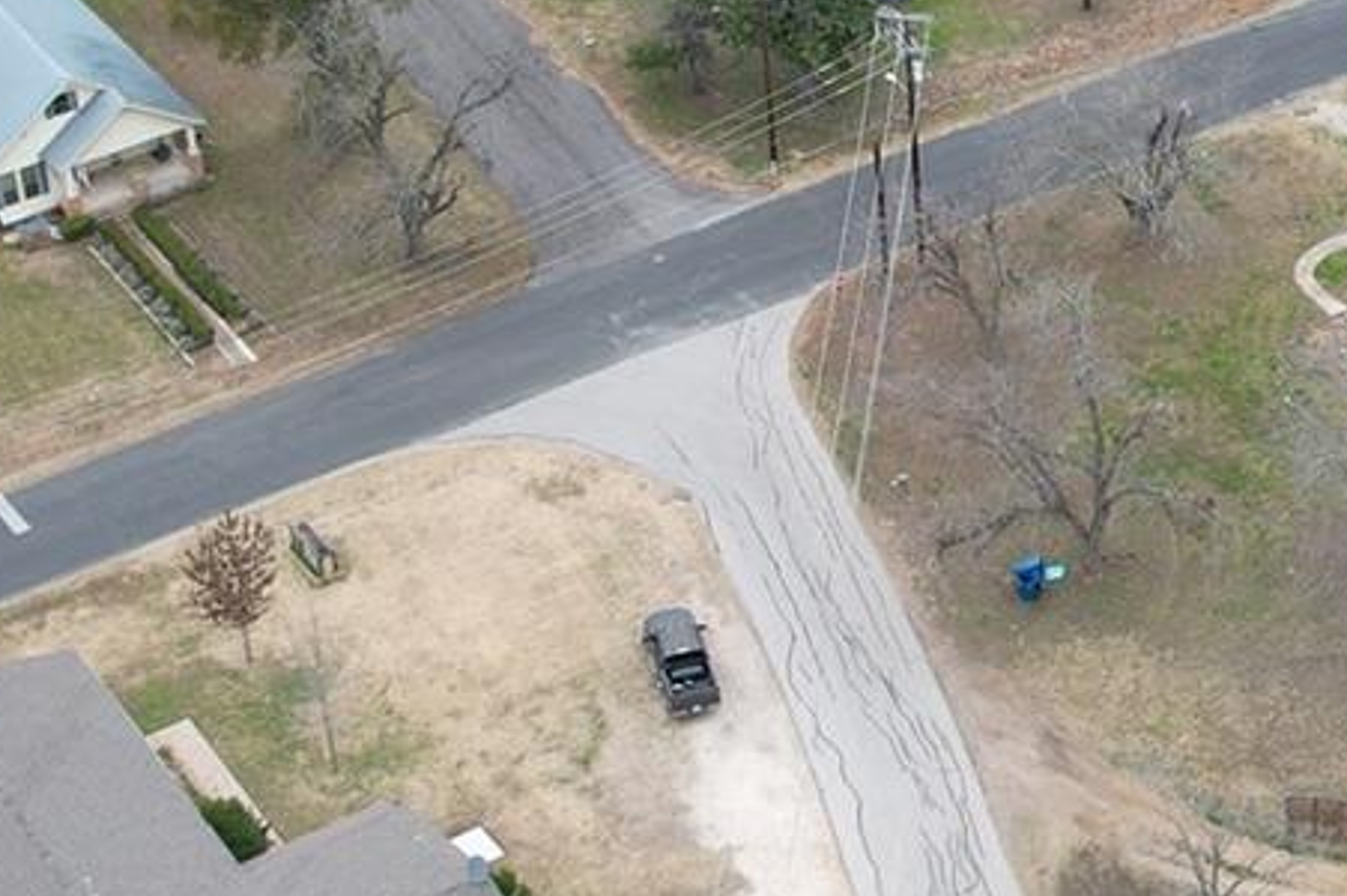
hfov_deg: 19.8
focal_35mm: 100
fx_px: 3739
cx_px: 1341
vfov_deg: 13.5
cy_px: -16
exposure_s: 1/250
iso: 100
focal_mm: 8.38
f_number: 2.8
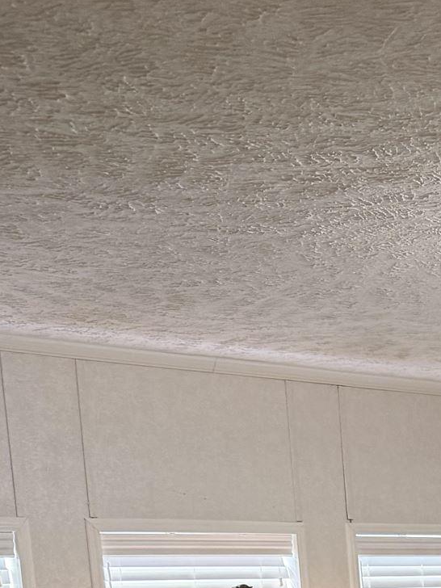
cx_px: 582
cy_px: 836
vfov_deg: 22.1
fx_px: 1291
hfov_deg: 18.0
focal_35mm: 76
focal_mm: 6.76
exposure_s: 1/60
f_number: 1.78
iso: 320
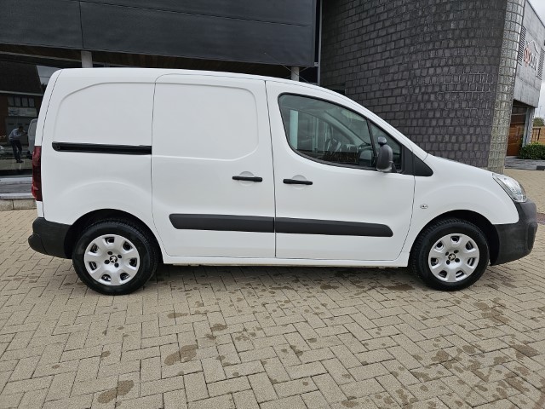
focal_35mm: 23
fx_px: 362
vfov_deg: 58.9
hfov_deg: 73.9
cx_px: 272
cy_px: 204
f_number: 1.7
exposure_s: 1/1008
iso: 25
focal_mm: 6.3
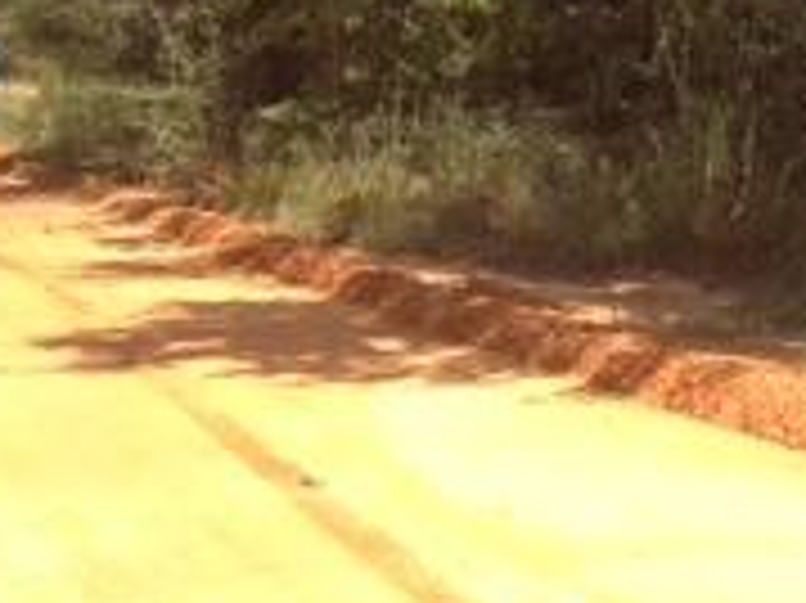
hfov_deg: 14.2
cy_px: -198
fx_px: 2909
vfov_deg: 11.5
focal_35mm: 125
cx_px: 1378
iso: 50
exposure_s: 1/746
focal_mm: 4.28
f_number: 2.4
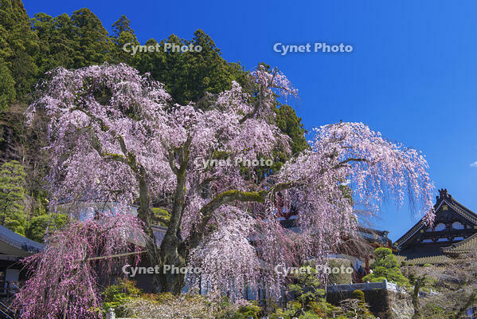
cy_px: 160
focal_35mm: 48
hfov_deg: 41.1
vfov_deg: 28.1
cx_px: 238
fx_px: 636
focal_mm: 48
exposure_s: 1/30
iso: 100
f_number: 11
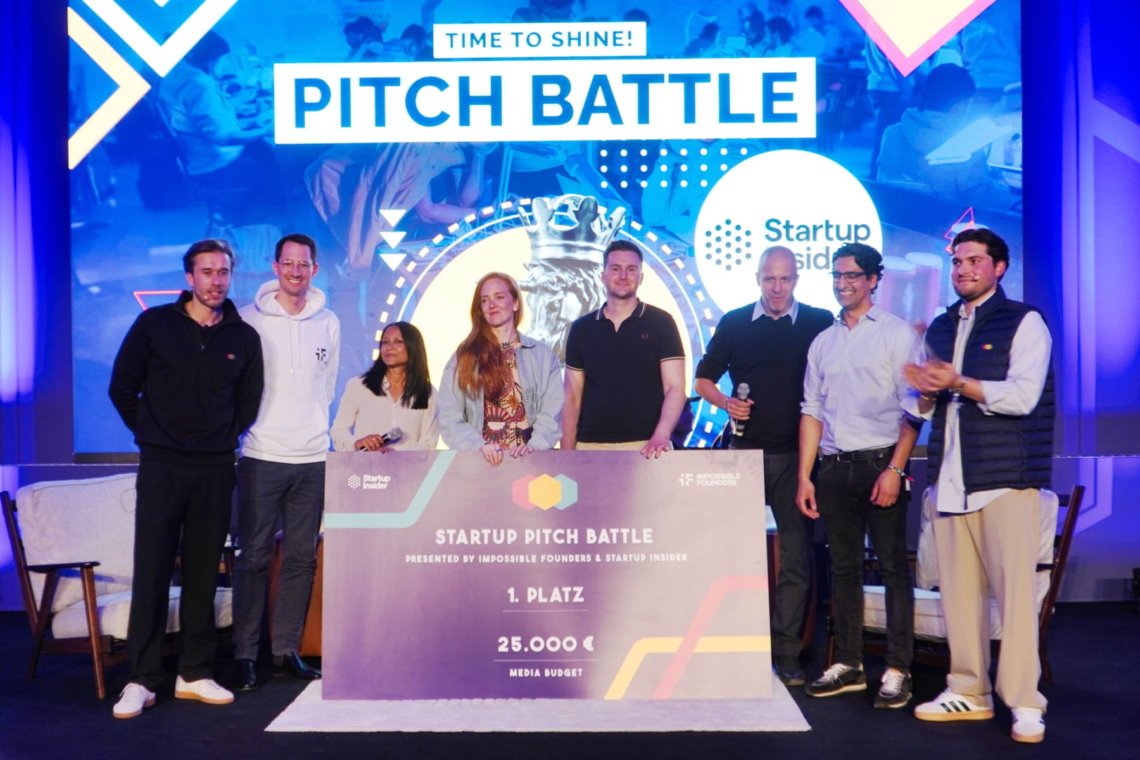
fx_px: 1140
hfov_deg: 53.1
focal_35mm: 36
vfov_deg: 36.9
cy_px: 380
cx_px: 570
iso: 320
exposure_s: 1/40
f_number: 4
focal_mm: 24
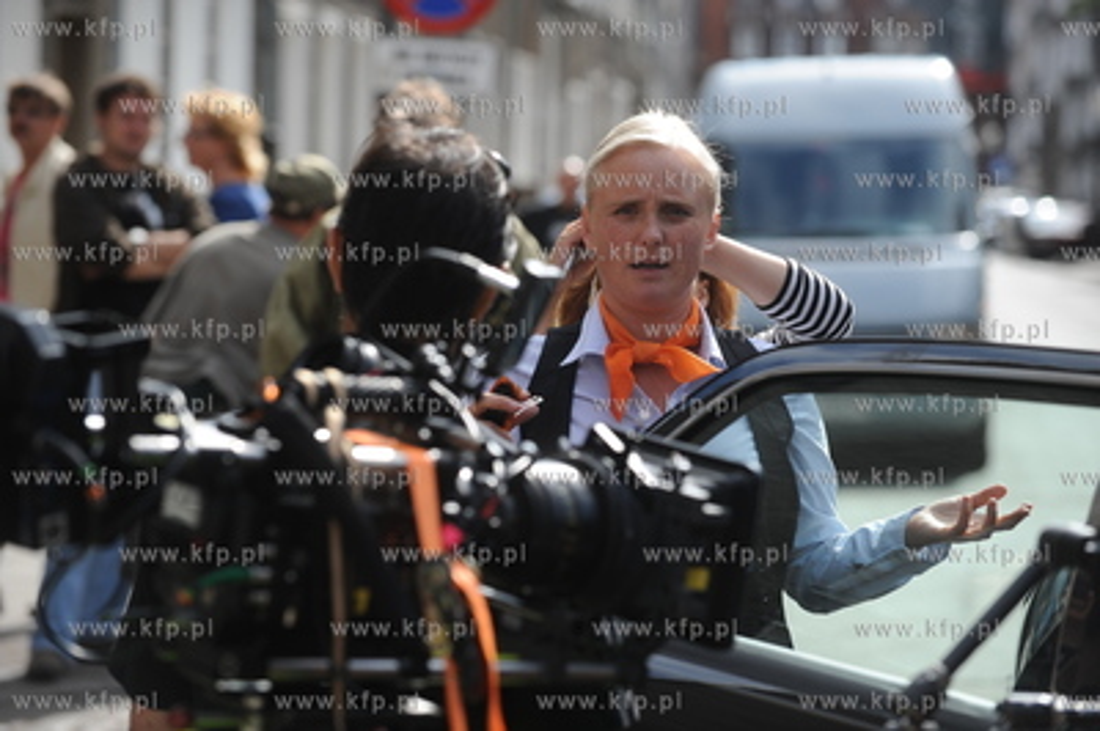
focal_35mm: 125
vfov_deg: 10.9
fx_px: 3816
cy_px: 366
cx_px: 550
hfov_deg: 16.4
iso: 200
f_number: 4
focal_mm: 125
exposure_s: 1/800
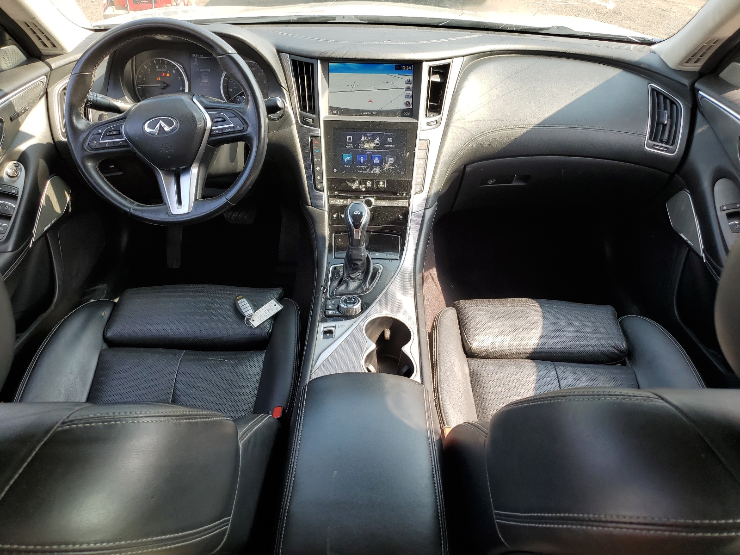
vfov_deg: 53.1
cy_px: 278
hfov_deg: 67.3
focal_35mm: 26
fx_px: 556
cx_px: 370
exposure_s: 1/303
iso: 50
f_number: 1.5
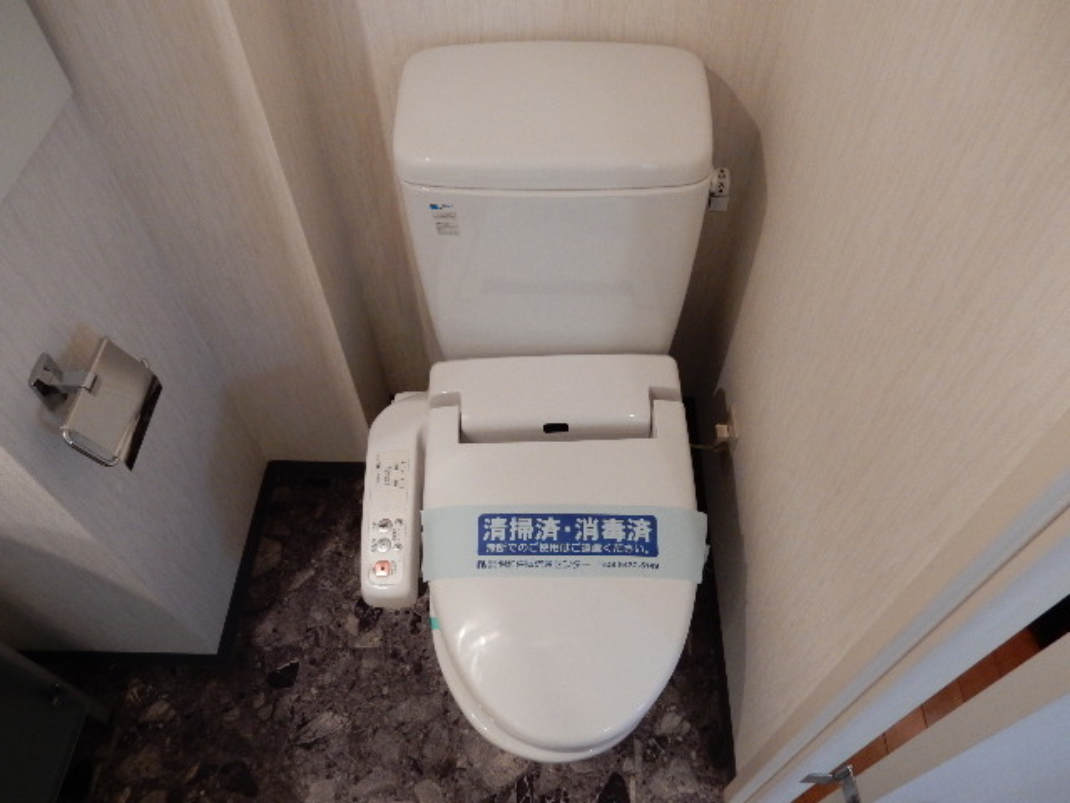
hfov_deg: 69.4
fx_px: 773
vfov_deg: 54.9
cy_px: 402
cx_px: 535
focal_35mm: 25
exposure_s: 1/25
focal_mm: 4.5
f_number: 3.7
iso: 400
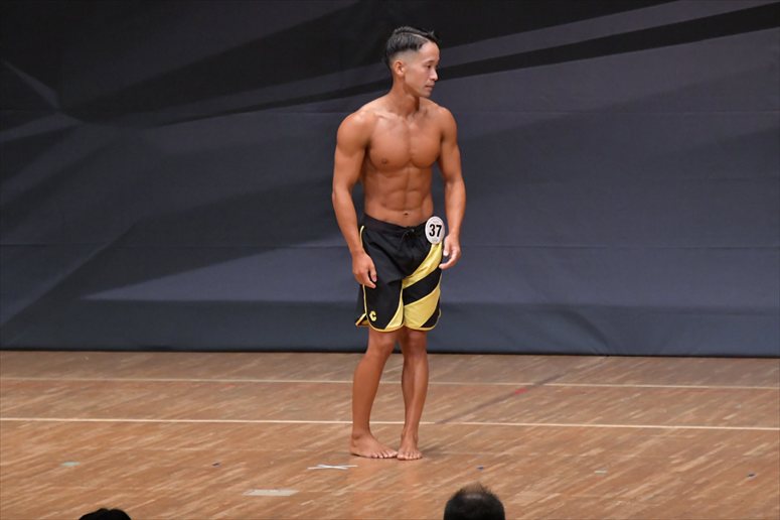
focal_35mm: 300
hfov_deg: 6.9
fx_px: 6497
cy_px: 260
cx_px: 390
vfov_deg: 4.6
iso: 6400
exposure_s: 1/400
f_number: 5.6
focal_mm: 200
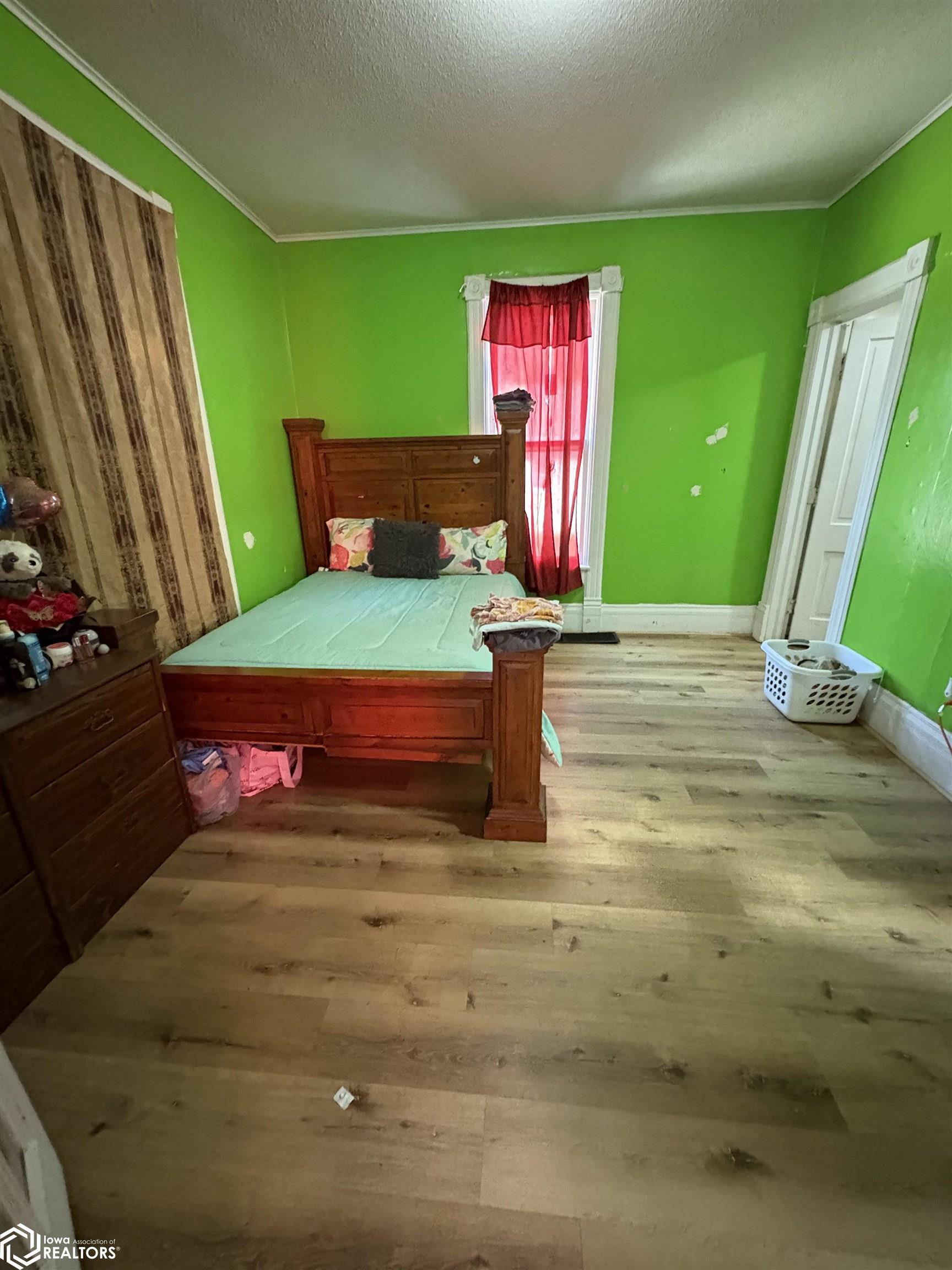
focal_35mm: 14
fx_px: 513
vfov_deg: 102.1
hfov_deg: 85.7
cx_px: 476
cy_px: 635
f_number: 2.2
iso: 1000
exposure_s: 1/36
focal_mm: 2.22
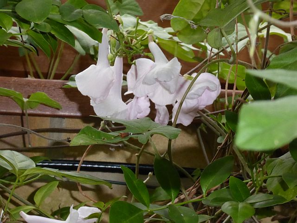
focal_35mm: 135
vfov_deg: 11.0
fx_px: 1158
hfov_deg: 14.6
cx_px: 148
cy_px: 112
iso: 800
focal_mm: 24.2
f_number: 8
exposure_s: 1/60
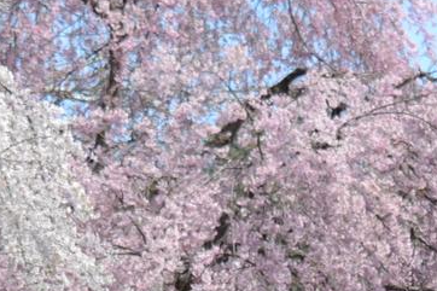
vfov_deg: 3.5
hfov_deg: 5.4
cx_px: 548
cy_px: 721
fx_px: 4633
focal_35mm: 382
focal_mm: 45
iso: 100
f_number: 7.1
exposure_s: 1/200
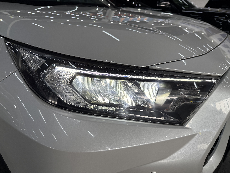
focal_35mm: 24
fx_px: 159
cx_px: 115
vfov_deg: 56.8
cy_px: 86
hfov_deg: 71.6
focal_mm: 6.76
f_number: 1.78
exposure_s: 1/237
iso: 160
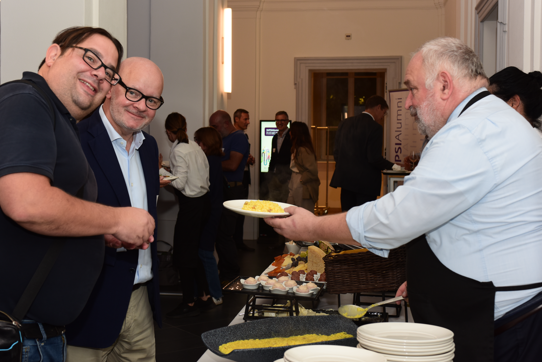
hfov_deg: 30.9
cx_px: 239
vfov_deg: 20.9
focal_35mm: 65
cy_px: 156
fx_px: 979
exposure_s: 1/60
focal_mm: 56
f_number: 6.3
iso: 500
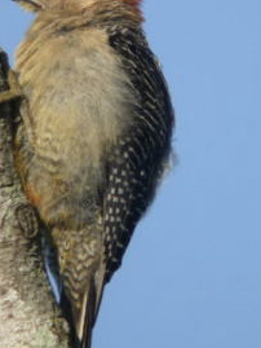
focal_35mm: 207
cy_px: 167
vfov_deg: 9.6
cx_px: 149
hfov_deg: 7.2
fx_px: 2079
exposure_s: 1/178
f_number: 4.3
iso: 100
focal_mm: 24
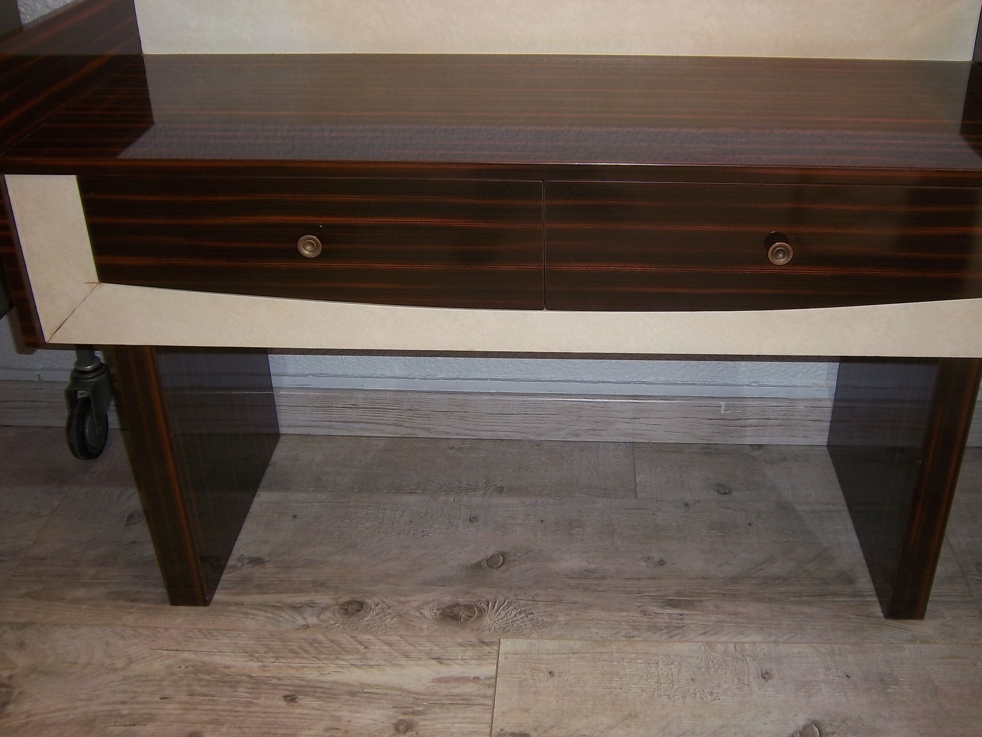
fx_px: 1021
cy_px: 302
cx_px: 542
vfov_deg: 39.5
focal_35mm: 36
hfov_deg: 51.3
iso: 64
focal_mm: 5.1
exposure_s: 1/30
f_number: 3.5
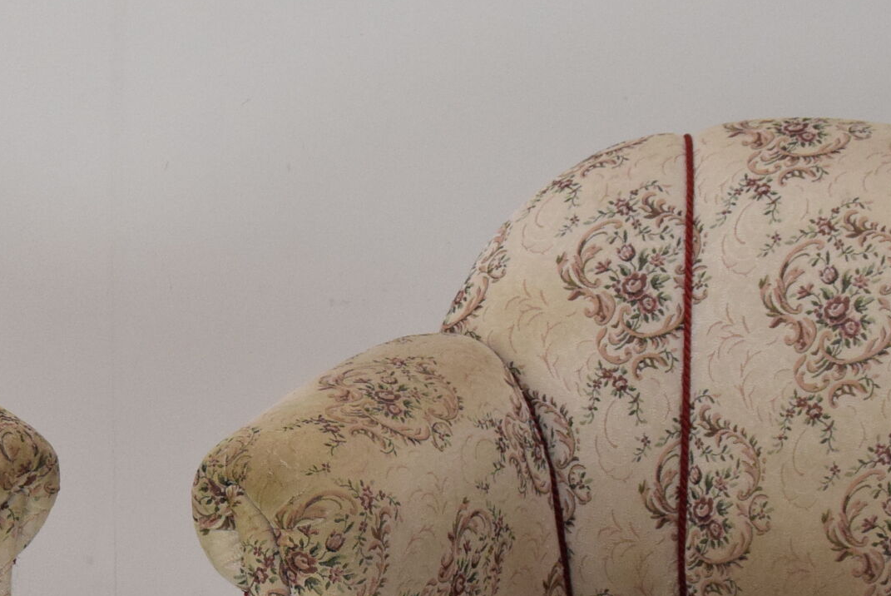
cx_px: 107
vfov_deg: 12.3
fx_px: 2700
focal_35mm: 109
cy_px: 714
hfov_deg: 18.5
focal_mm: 26
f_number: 8
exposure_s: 1/250
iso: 1600
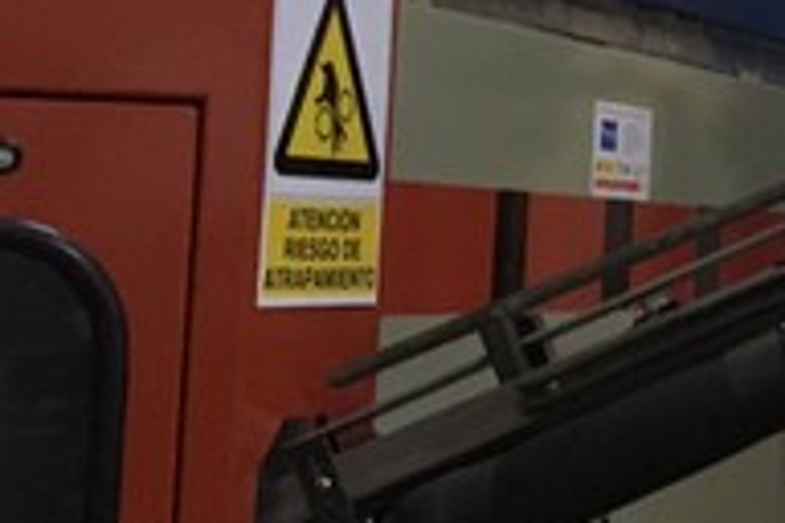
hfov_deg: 13.9
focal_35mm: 126
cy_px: 12
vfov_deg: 10.8
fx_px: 2747
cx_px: 1554
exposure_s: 1/33
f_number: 2.2
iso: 200
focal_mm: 4.15
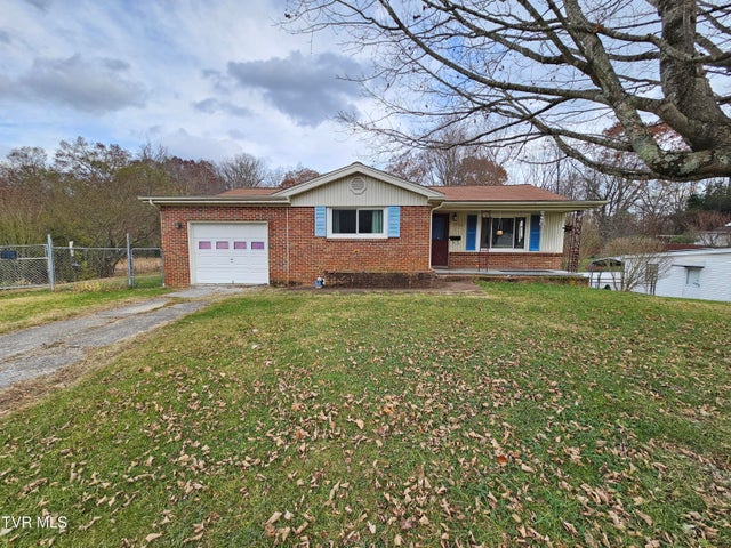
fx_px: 275
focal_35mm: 13
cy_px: 274
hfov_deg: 106.2
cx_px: 366
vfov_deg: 89.9
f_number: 2.2
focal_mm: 2.2
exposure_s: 1/349
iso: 50
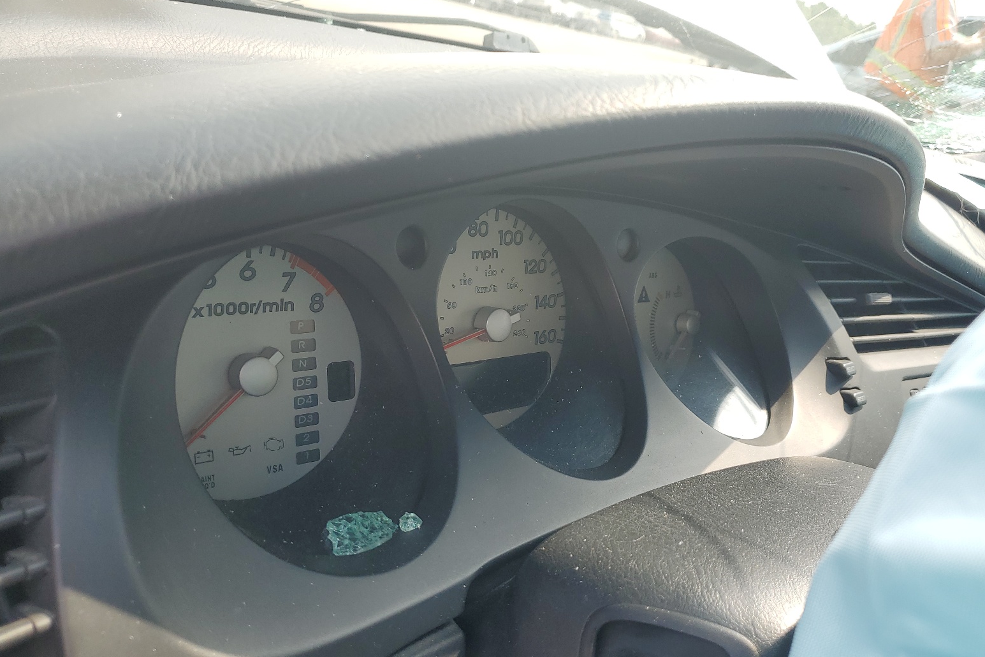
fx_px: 766
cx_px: 489
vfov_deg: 46.4
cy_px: 346
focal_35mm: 28
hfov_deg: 65.5
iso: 50
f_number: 1.5
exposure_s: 1/556
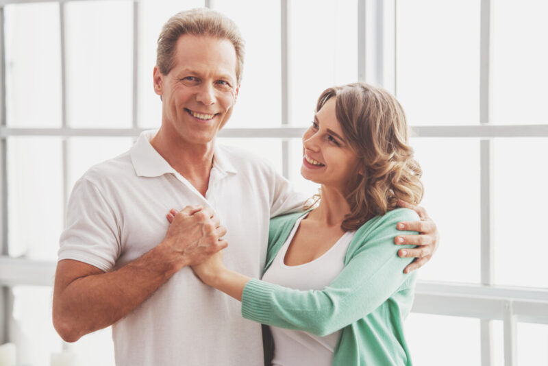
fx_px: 2284
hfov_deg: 13.7
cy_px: 183
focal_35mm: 150
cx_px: 274
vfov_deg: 9.2
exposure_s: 1/160
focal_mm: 150
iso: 320
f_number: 4.5
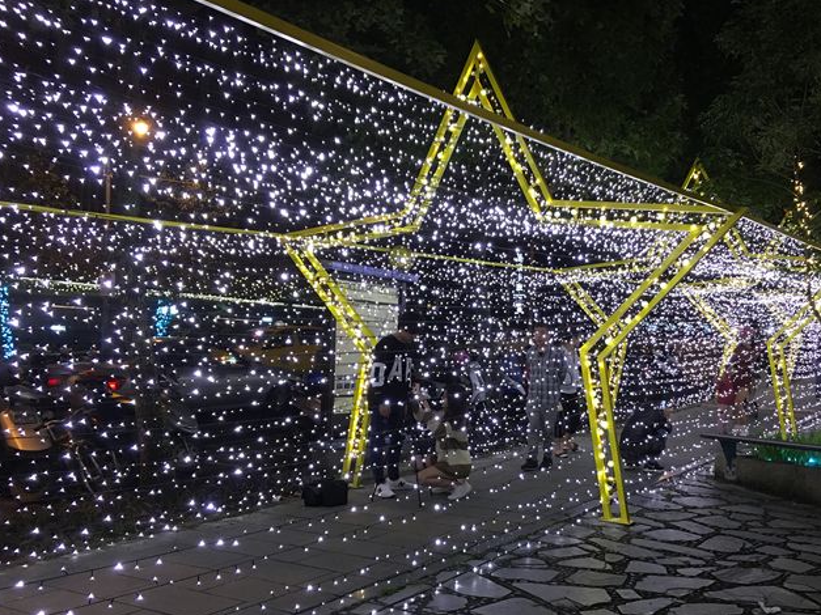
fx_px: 877
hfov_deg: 50.0
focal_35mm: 37
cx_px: 469
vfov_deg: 38.5
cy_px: 361
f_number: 2.2
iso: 64
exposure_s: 1/15
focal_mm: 4.15
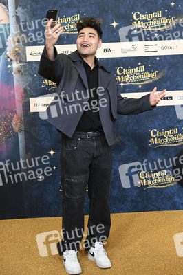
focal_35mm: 57
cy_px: 138
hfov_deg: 23.7
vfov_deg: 35.1
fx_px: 435
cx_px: 92
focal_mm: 57
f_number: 2.8
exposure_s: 1/160
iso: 500
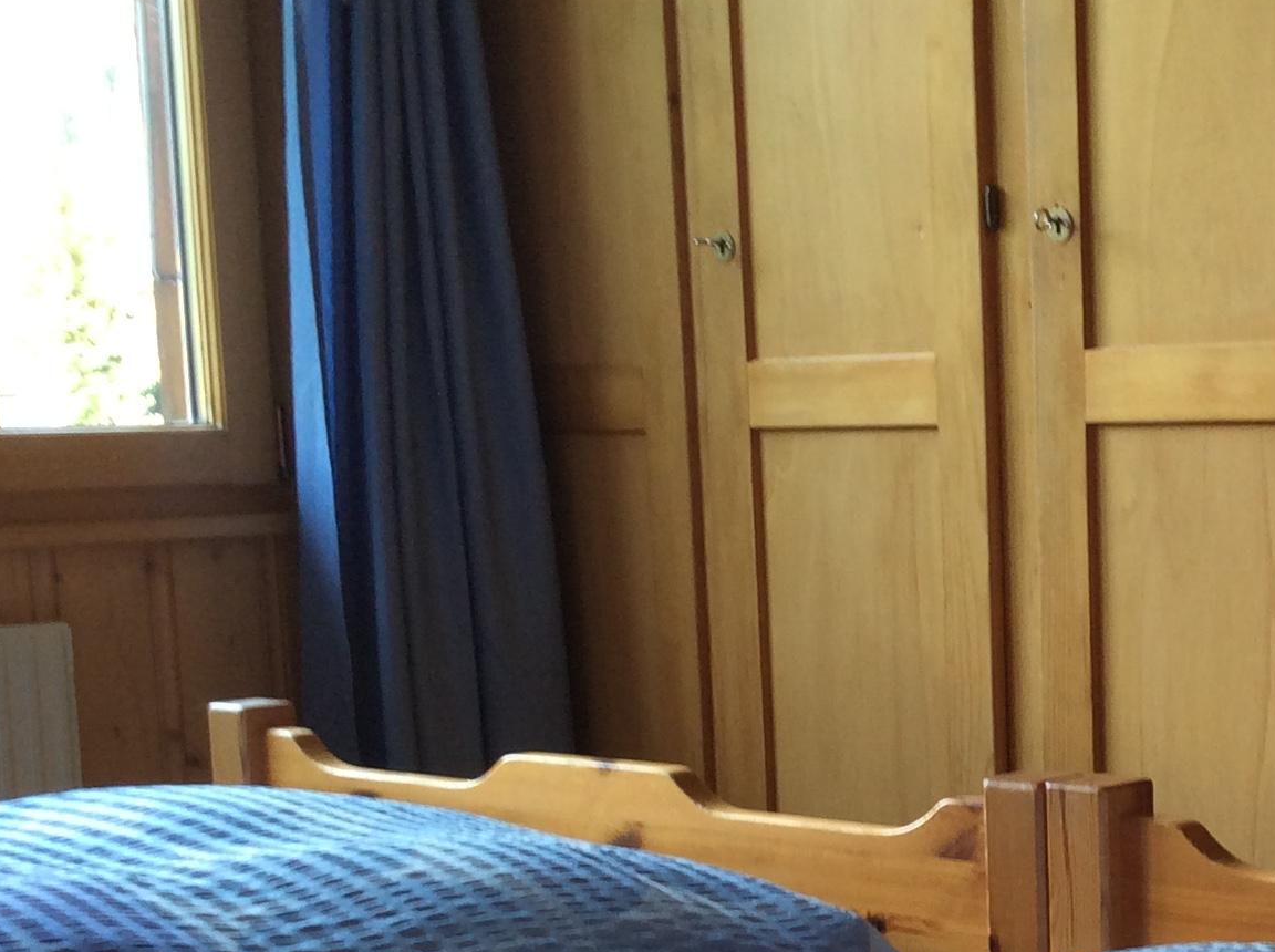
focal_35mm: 72
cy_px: 724
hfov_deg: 25.9
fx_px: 2648
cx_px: 1217
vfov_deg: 20.2
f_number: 2.4
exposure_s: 1/25
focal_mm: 3.3
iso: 40
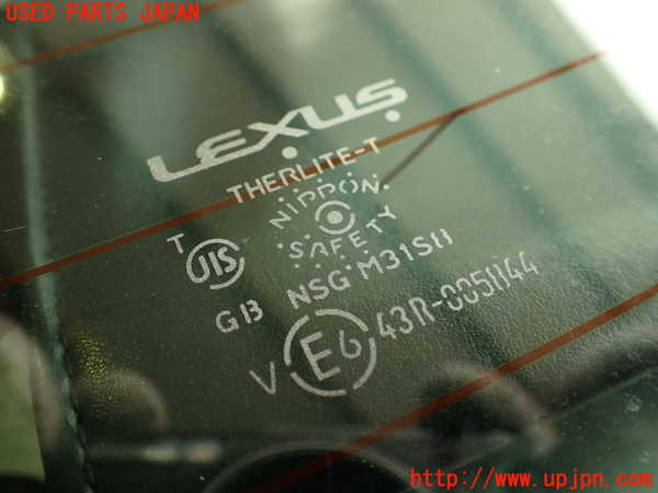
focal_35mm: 32
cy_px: 246
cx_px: 329
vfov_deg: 44.2
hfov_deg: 56.8
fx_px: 608
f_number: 2.4
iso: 100
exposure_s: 1/80
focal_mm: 5.79
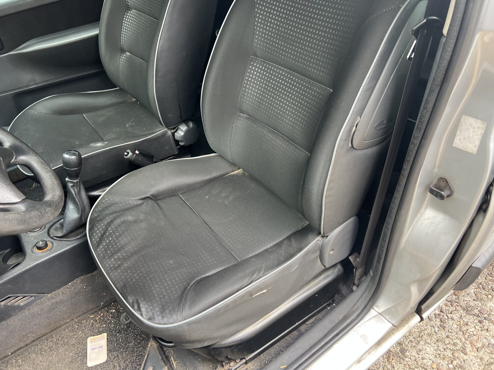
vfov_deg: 53.1
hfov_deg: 67.3
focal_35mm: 26
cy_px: 185
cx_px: 247
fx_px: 371
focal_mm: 5.7
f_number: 1.5
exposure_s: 1/110
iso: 125
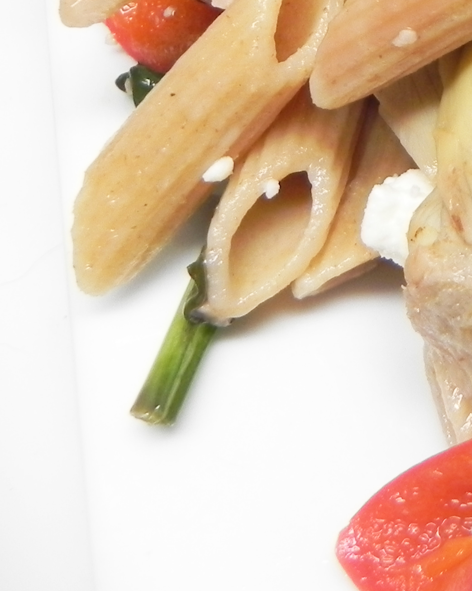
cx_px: 811
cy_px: -1
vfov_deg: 25.4
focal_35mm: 71
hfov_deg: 17.9
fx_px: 1240
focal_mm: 4.6
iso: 160
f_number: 2.8
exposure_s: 1/37.7
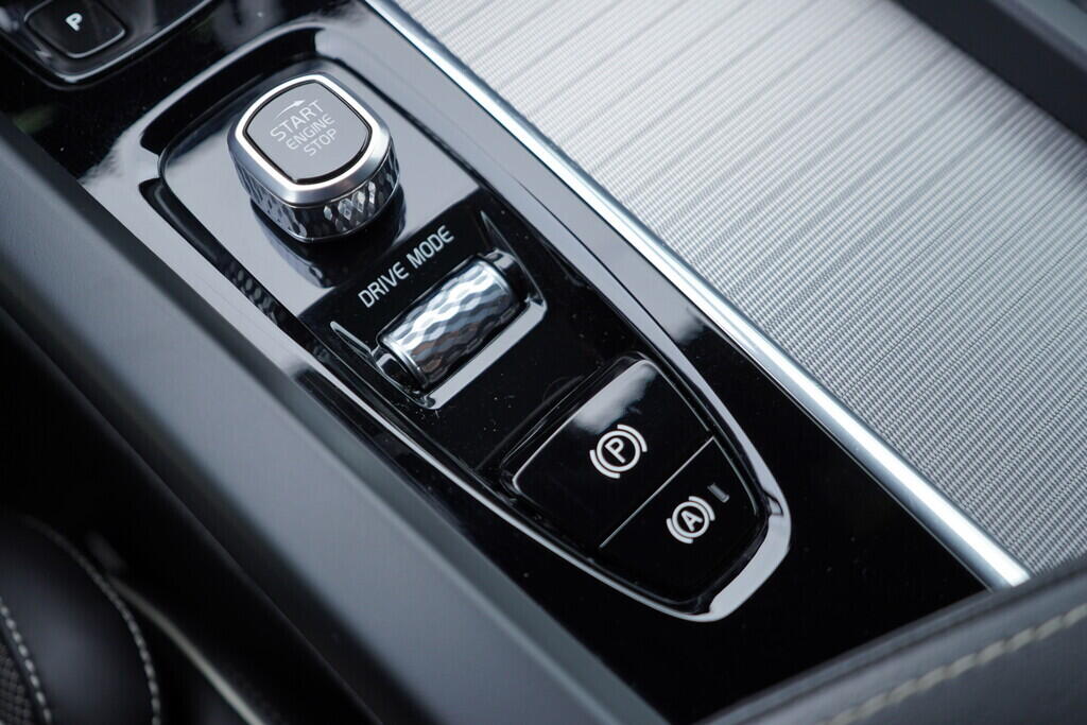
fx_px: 1087
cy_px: 362
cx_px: 544
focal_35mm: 36
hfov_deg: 53.1
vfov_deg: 36.9
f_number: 2.8
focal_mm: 24
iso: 125
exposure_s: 1/40
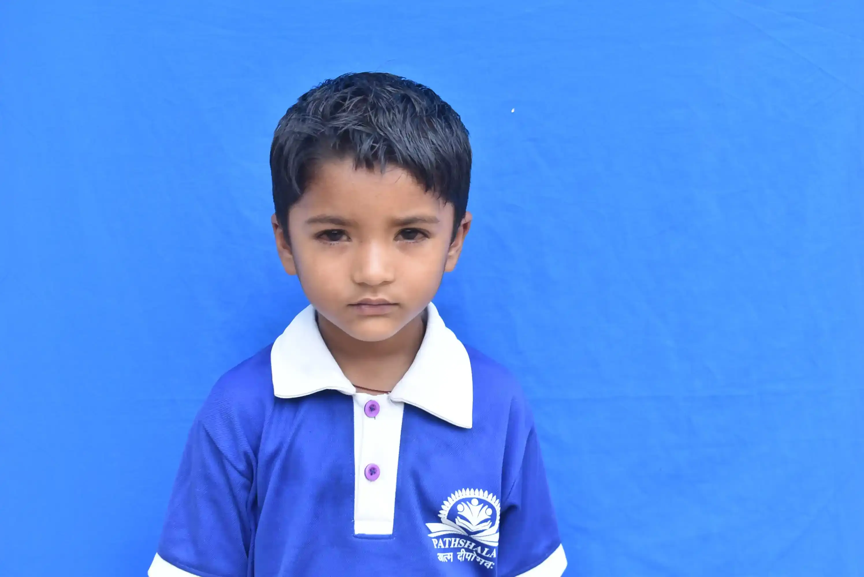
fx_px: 1369
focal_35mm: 57
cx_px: 432
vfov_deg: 23.8
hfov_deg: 35.0
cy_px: 288
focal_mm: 38
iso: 500
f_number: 6.3
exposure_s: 1/80
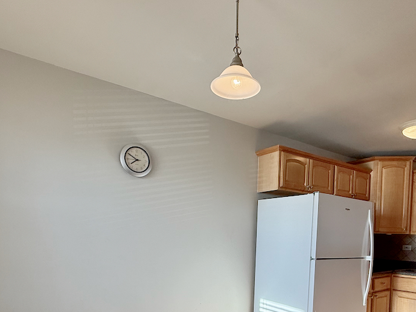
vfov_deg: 49.5
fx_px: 313
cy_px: 256
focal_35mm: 26
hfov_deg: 67.0
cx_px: 237
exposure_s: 1/205
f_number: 2.2
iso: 64
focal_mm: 2.22
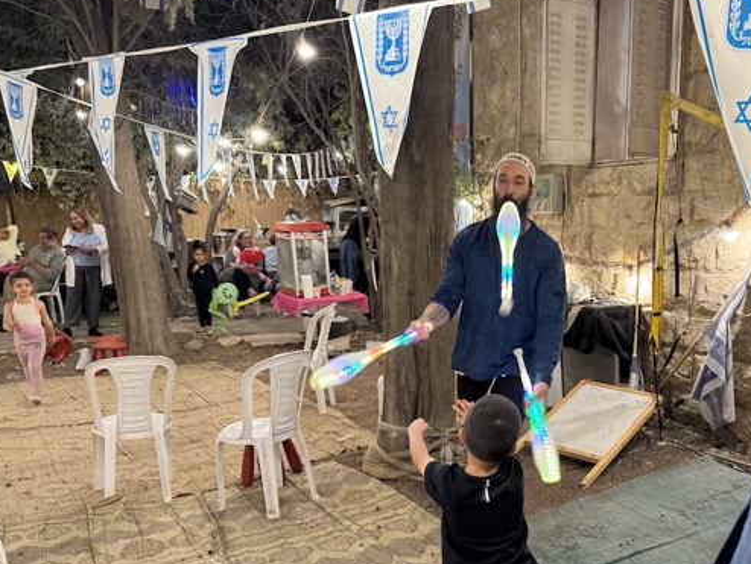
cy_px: 352
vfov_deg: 41.5
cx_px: 521
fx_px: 738
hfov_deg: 52.5
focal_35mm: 34
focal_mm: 6.76
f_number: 1.78
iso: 250
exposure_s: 1/60
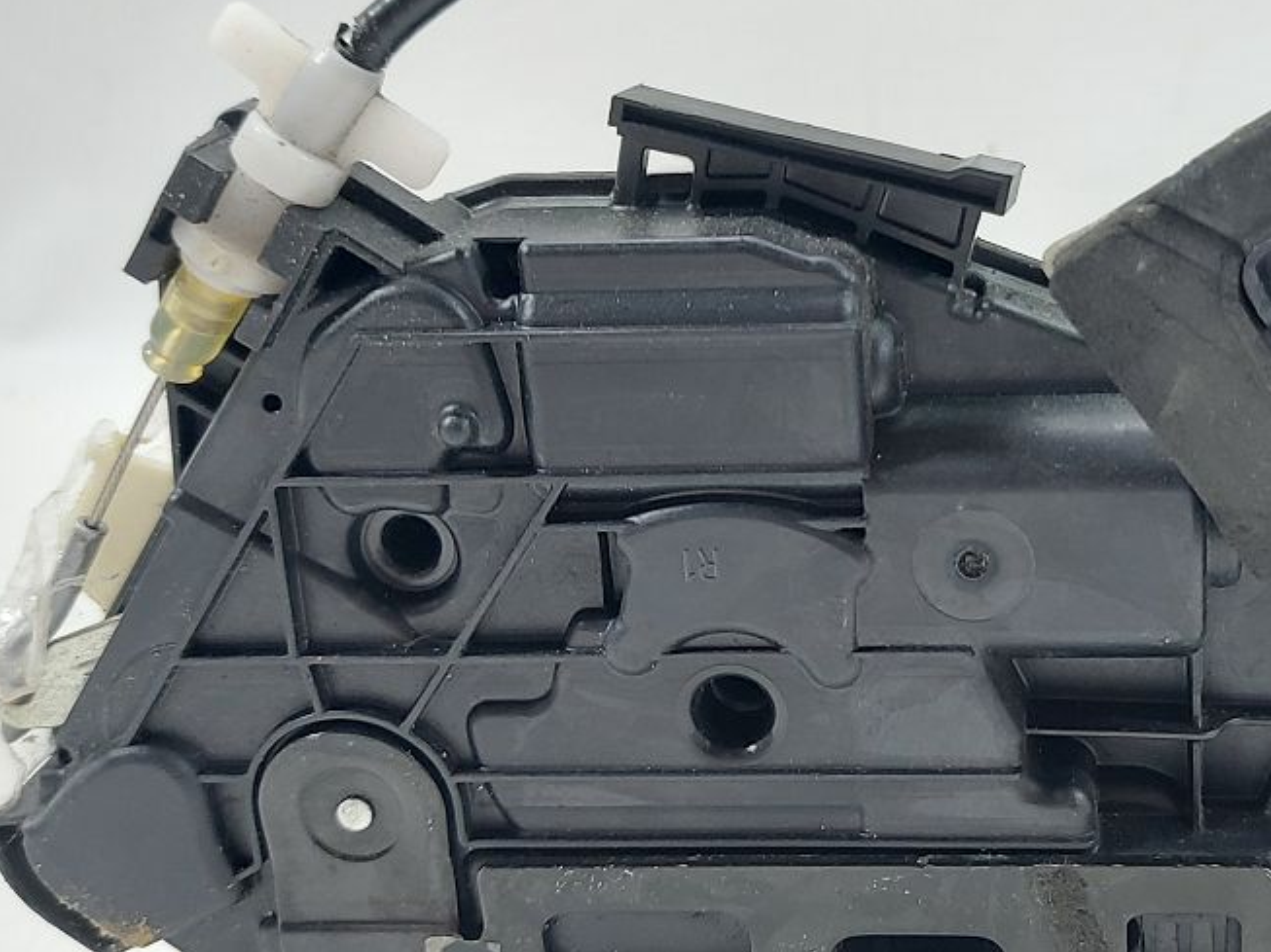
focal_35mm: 51
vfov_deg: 28.5
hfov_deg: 36.7
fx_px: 1872
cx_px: 939
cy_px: 411
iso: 160
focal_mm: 5.23
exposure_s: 1/50
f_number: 1.8
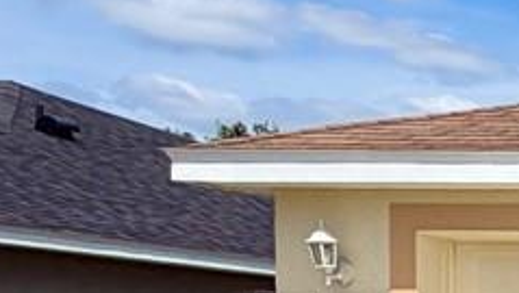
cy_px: 428
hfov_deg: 12.5
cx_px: 1438
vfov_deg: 11.5
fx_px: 1405
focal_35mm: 102
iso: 20
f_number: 2.2
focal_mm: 2.22
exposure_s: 1/1534
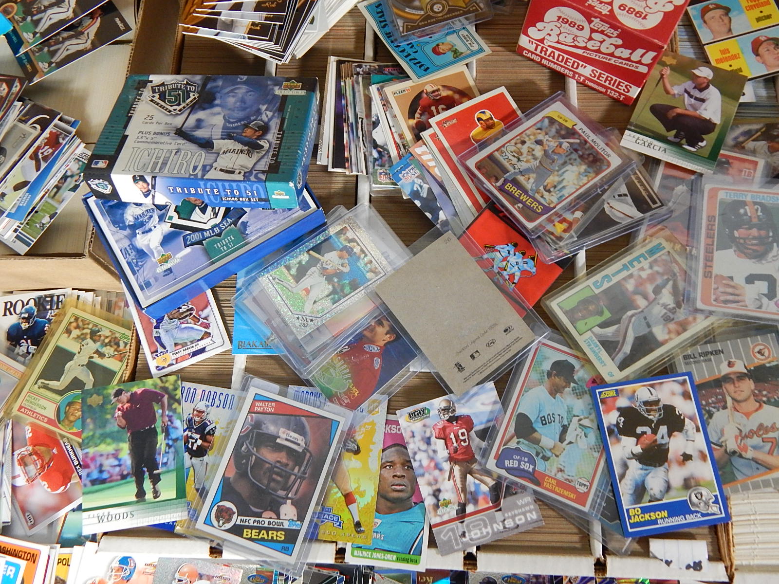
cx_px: 390
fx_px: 698
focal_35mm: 31
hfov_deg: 58.4
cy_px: 292
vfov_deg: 45.4
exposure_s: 1/20
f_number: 3.2
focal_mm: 5.6
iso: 400
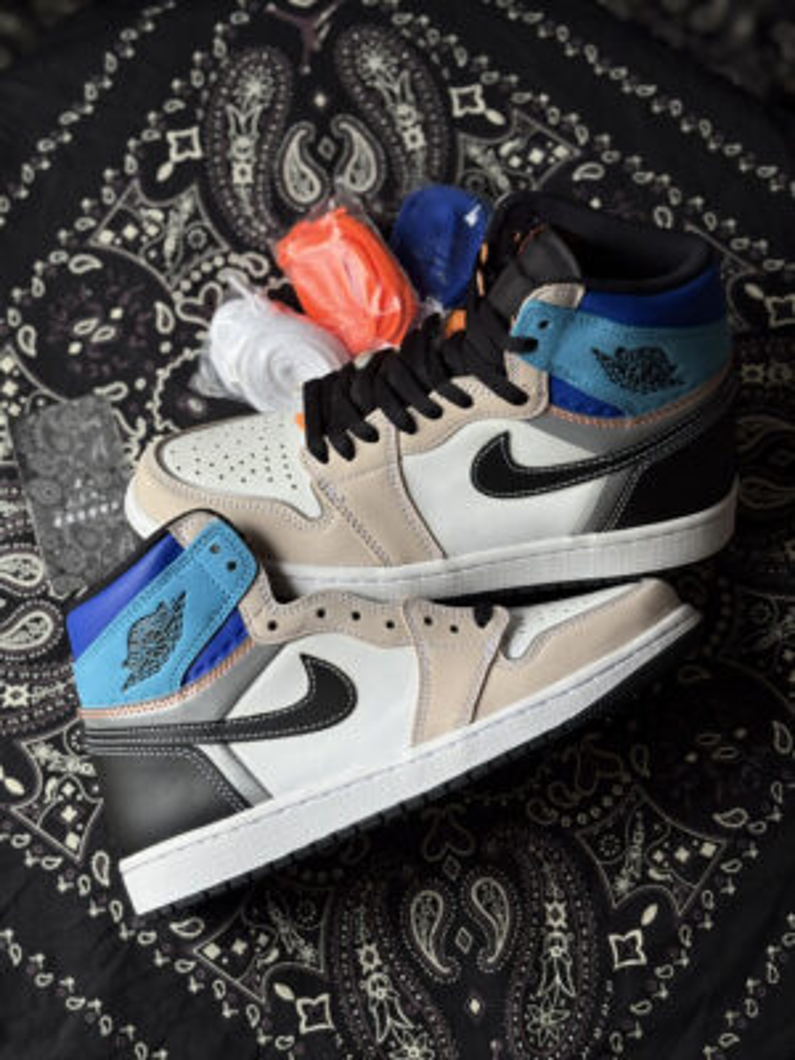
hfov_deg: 28.0
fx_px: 1592
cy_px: 530
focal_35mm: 52
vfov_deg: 36.8
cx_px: 398
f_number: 1.6
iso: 32
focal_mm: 5.96
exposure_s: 1/1065
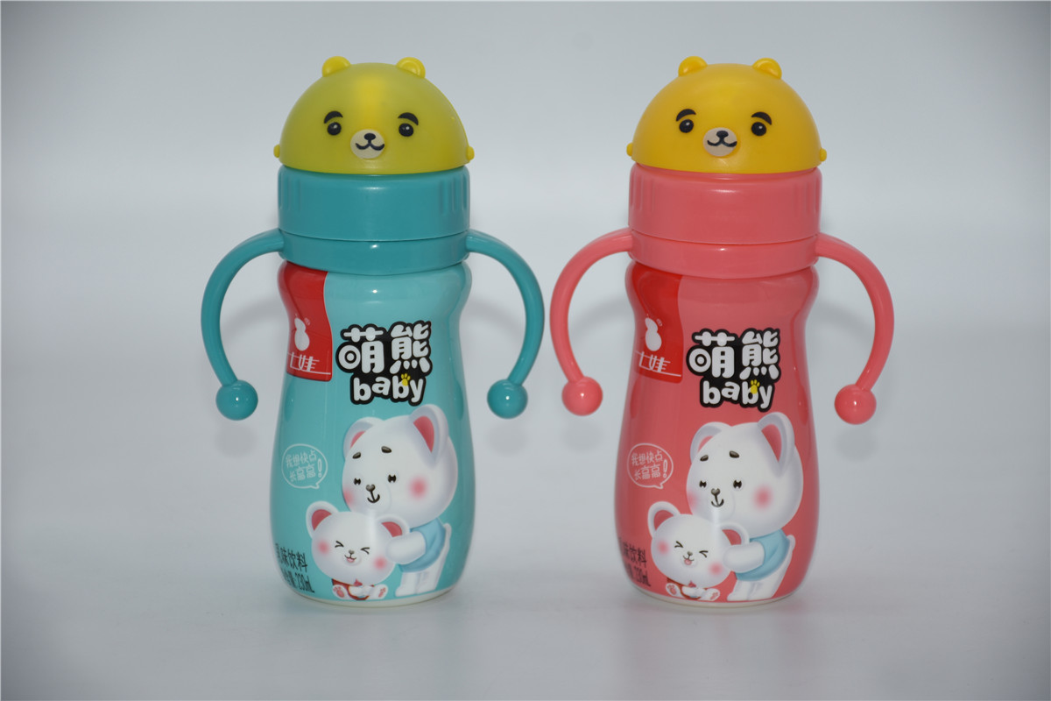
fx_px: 5079
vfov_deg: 7.9
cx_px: 526
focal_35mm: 174
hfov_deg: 11.8
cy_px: 350
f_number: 5.6
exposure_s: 1/160
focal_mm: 116
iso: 100
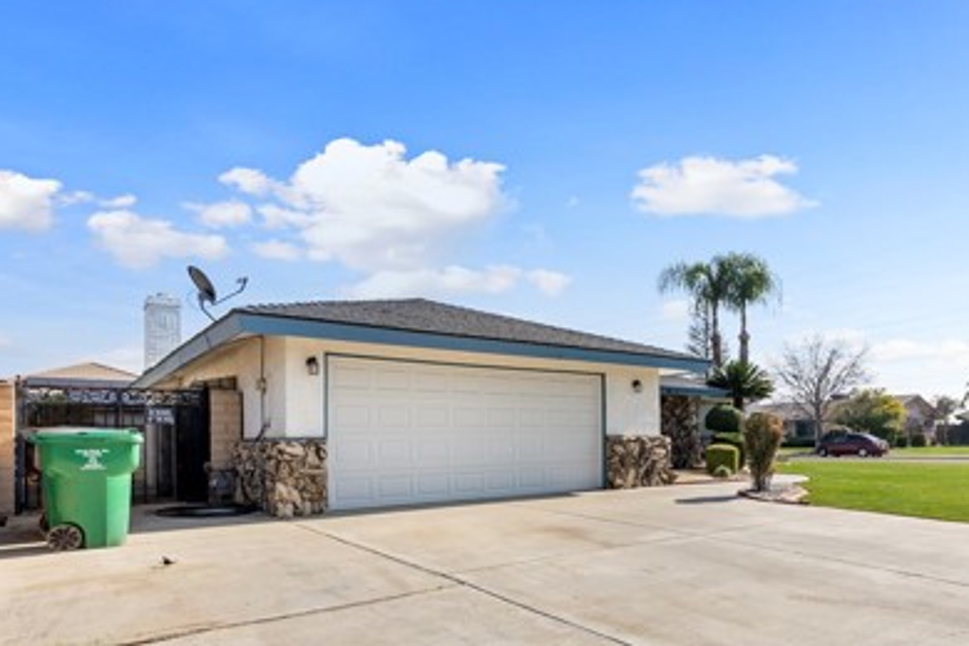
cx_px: 624
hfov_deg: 74.4
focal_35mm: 23
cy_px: 461
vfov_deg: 53.3
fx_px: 619
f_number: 7.1
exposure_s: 1/1000
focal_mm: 14
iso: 100
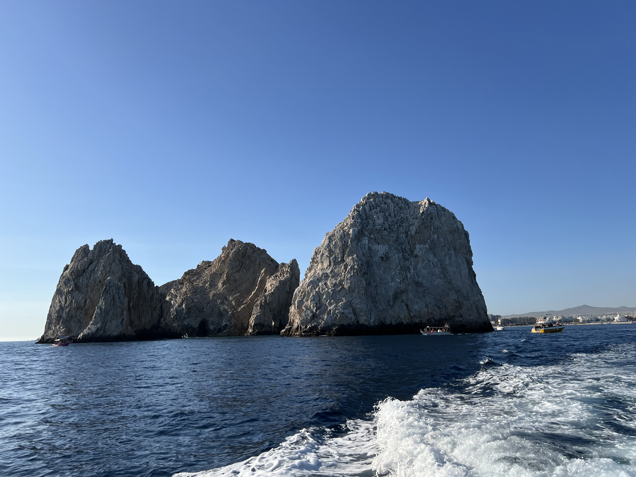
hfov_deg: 67.3
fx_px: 478
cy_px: 238
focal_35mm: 26
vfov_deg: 53.1
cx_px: 318
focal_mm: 5.7
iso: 50
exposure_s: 1/5882
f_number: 1.5
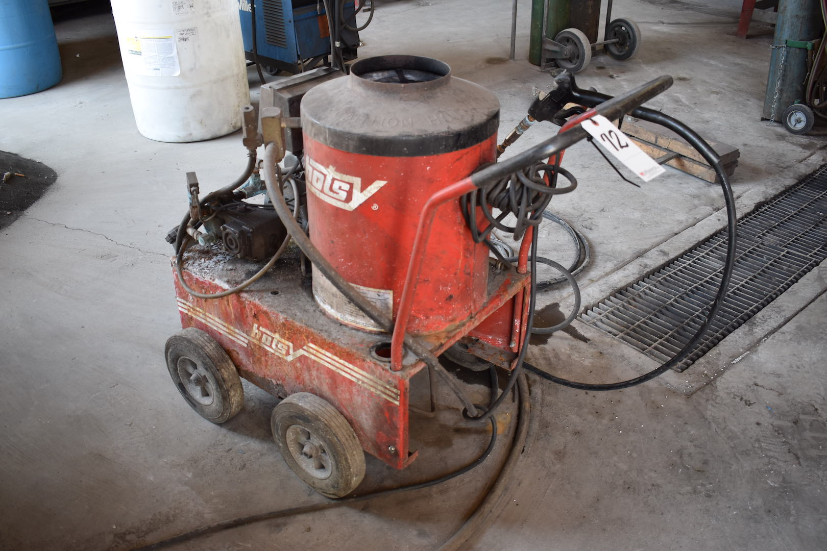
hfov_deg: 57.2
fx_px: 758
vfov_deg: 40.0
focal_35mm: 33
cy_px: 276
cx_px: 414
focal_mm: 22
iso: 400
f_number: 4.5
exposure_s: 1/80
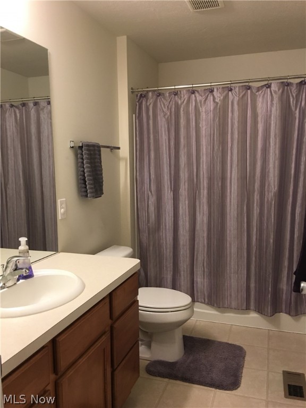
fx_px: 342
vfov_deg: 61.7
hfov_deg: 48.2
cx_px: 153
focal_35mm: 29
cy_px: 204
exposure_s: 1/15
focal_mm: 4.15
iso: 64
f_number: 2.2
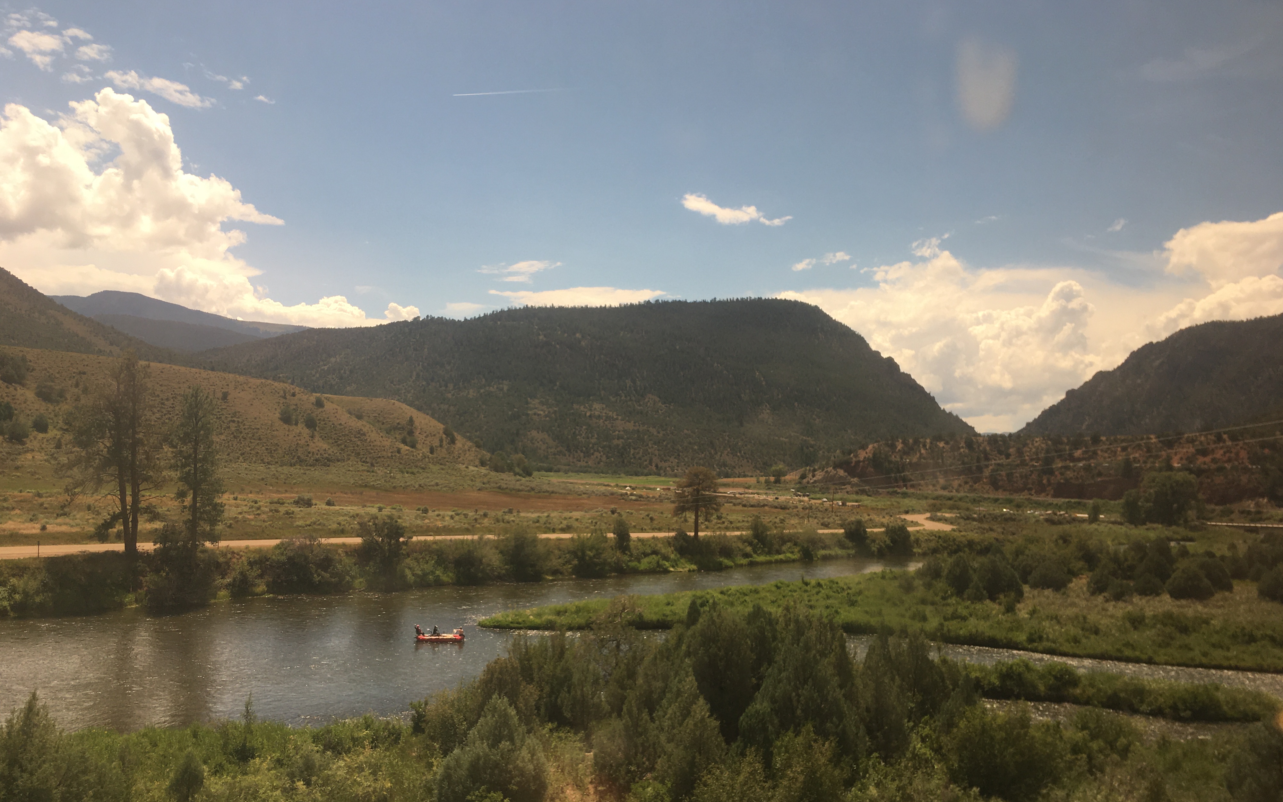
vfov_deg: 40.5
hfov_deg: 61.2
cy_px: 469
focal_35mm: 31
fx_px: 1084
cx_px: 646
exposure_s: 1/452
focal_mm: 4.15
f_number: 2.2
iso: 25
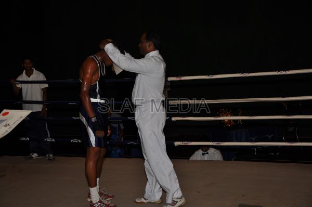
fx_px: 519
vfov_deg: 22.5
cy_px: 104
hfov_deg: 33.4
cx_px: 156
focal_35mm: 60
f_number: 5.6
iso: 200
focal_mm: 40
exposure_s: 1/90
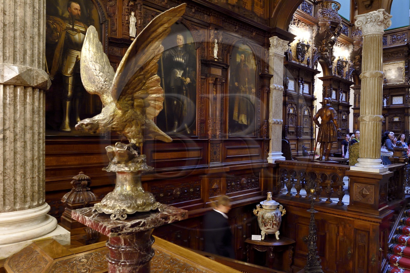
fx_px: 307
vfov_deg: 47.9
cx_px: 205
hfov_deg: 67.4
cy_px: 136
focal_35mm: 27
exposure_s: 1/10
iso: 4000
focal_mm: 27
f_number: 8
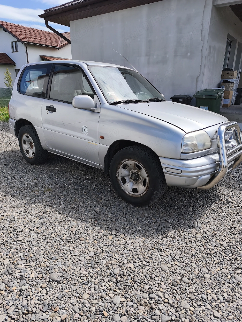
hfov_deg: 58.9
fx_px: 214
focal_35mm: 23
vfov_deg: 73.9
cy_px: 161
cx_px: 121
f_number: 1.65
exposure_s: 1/1044
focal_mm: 6.14
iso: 50
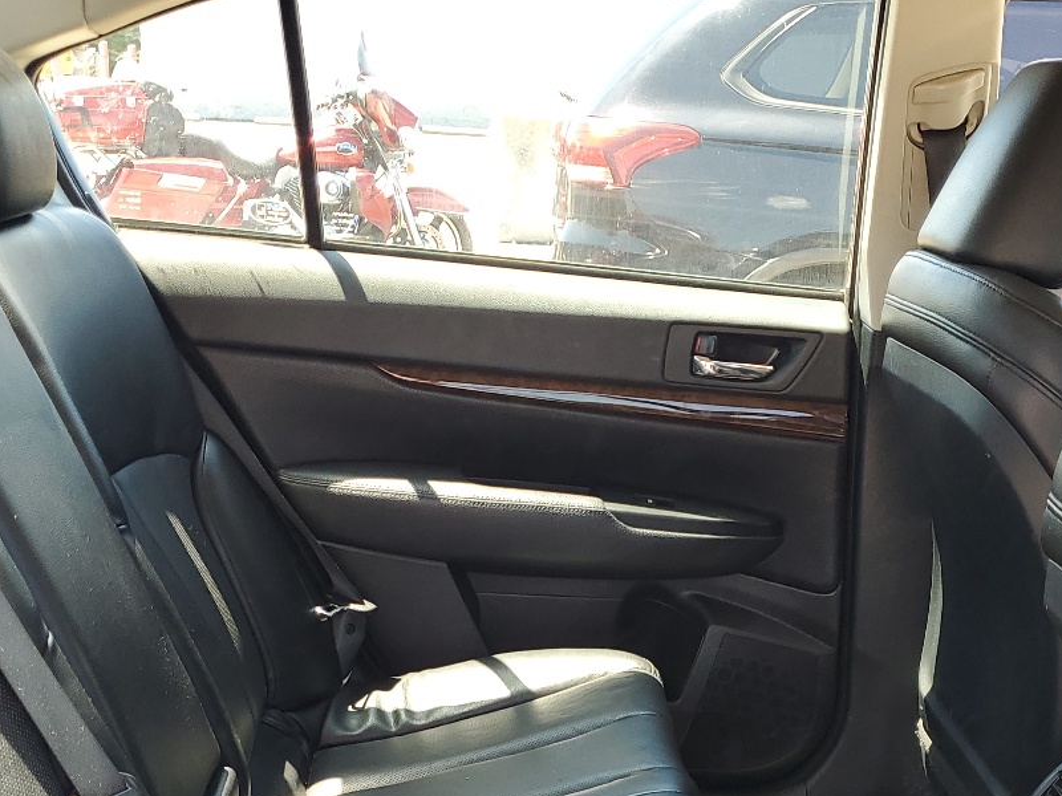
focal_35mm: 52
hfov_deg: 36.8
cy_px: 793
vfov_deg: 26.6
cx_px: 550
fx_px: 1595
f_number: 1.5
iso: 50
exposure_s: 1/164
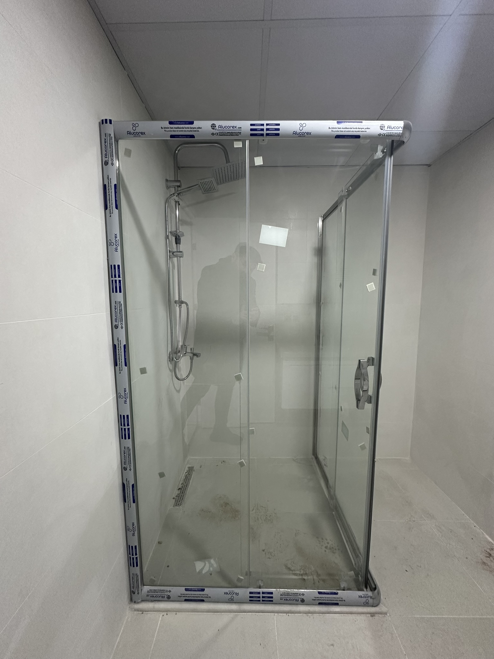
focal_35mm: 14
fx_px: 266
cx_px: 247
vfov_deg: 102.1
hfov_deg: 85.7
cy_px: 330
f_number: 2.2
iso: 200
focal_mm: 2.22
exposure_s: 1/50
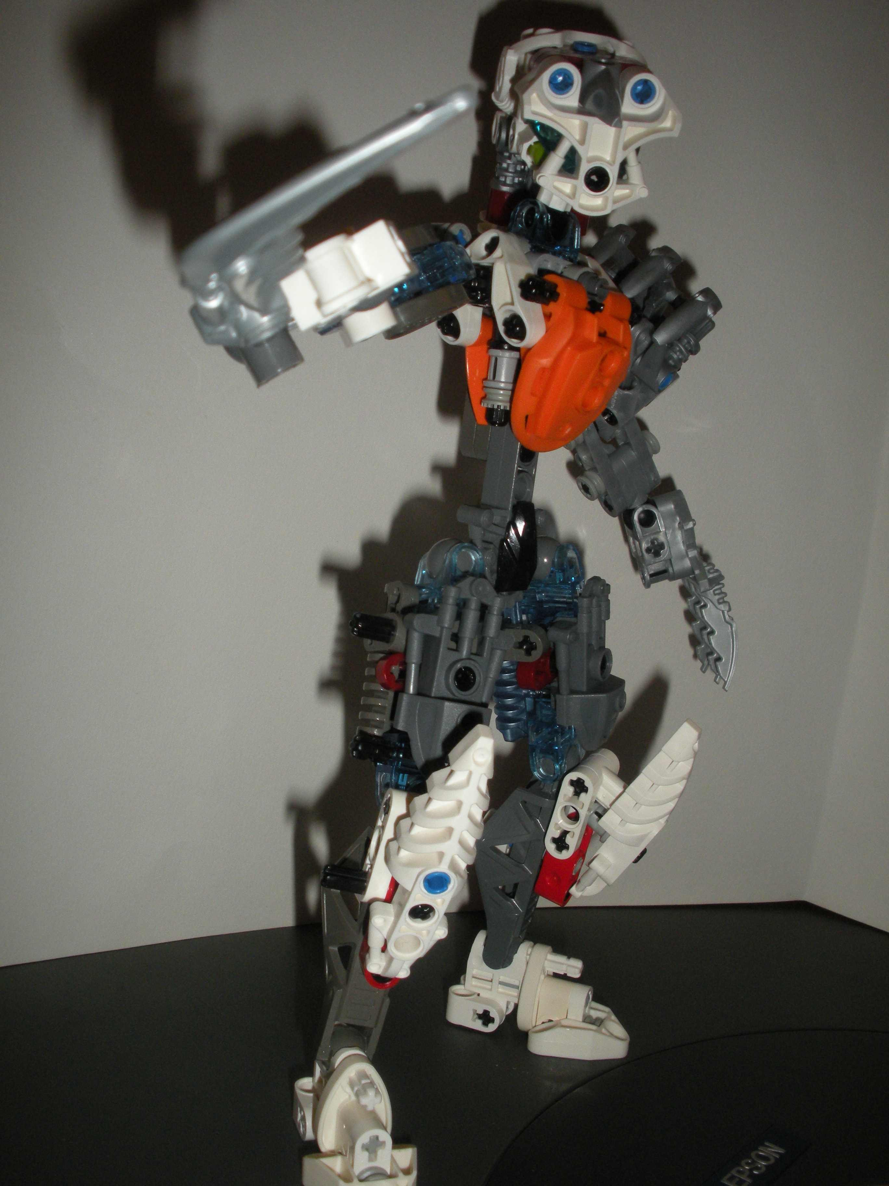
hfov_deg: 40.7
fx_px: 1198
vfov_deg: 52.6
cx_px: 444
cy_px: 593
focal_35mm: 35
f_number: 5.6
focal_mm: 6.3
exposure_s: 1/60
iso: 200
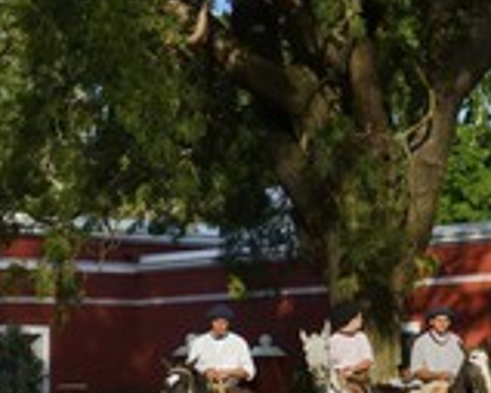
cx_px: 207
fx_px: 2019
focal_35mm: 139
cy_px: 251
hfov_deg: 13.9
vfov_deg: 11.1
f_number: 13
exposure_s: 1/320
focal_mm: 56
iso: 400
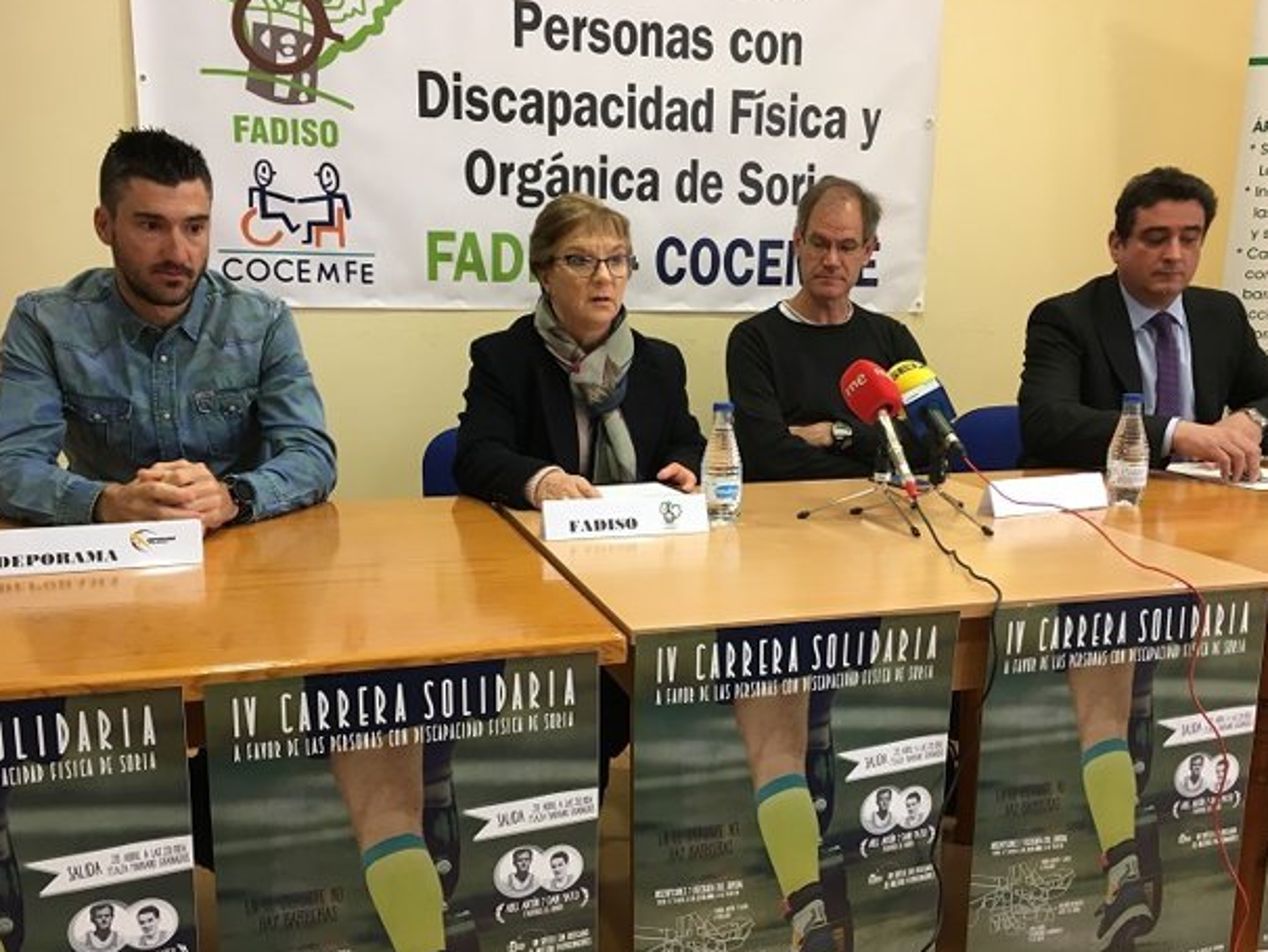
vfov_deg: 42.9
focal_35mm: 33
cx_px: 644
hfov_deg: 55.3
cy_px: 529
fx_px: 1209
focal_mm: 4.15
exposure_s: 1/33
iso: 80
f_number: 2.2
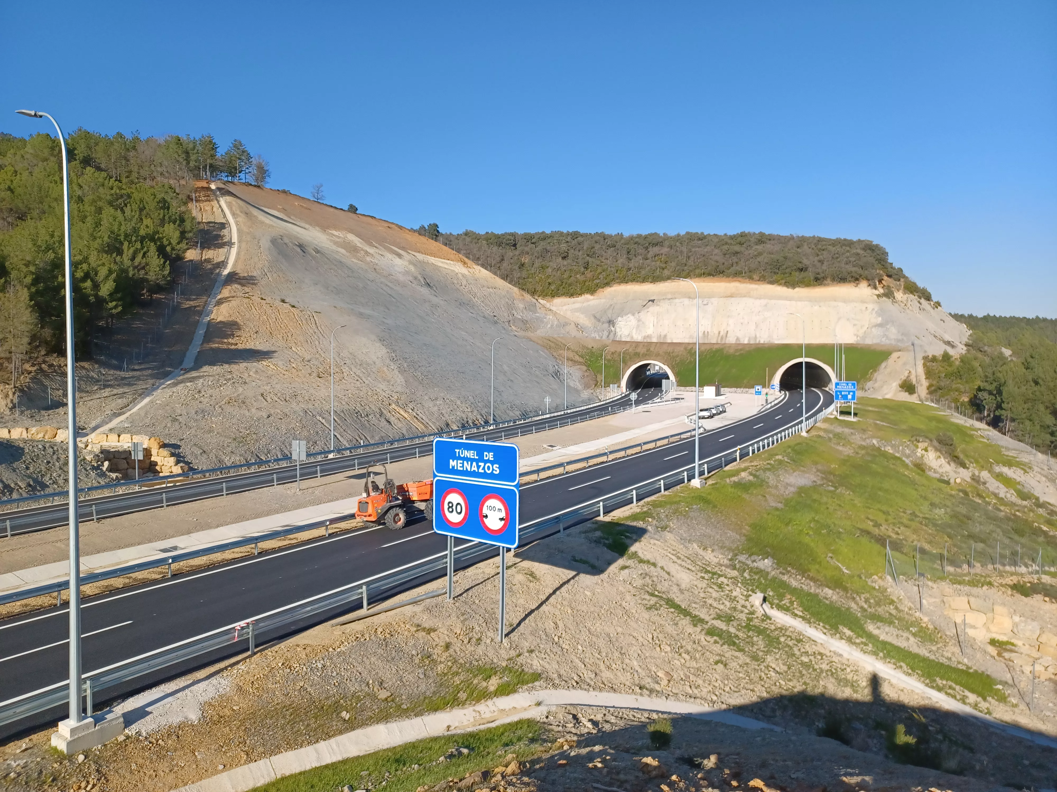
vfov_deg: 54.9
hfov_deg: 69.4
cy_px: 396
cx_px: 528
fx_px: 763
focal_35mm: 25
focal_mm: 4.6
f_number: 1.8
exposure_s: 1/388
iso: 32
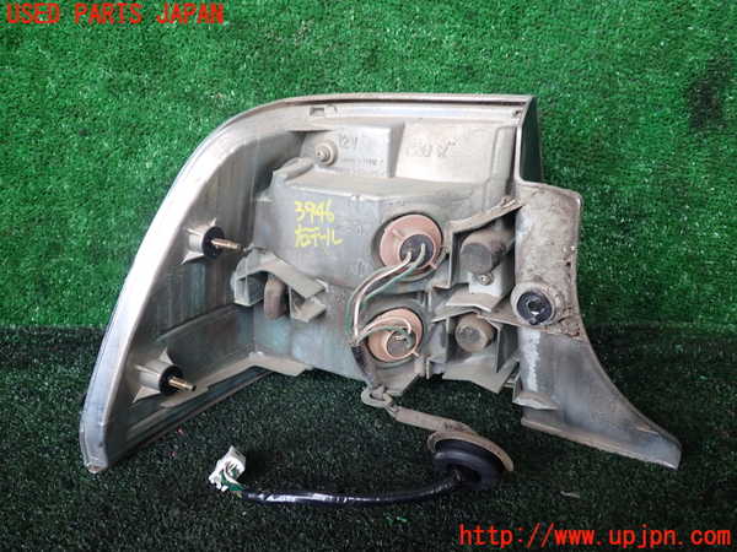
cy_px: 276
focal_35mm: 30
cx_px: 368
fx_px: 639
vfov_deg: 46.8
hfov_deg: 60.0
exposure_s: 1/40
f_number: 2.3
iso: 200
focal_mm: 5.4
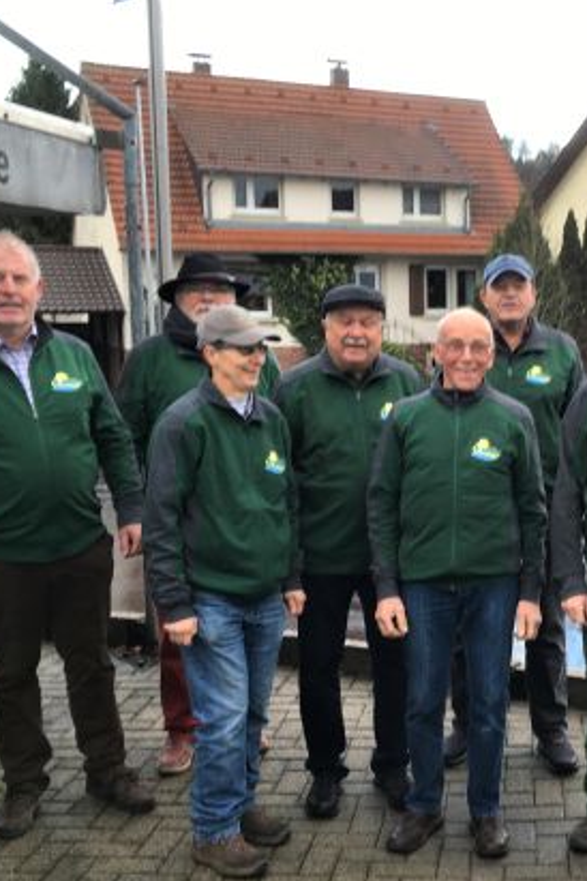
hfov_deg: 27.4
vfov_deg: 41.9
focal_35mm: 47
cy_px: 474
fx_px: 1149
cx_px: 553
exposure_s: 1/50
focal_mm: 4.15
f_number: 2.2
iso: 25
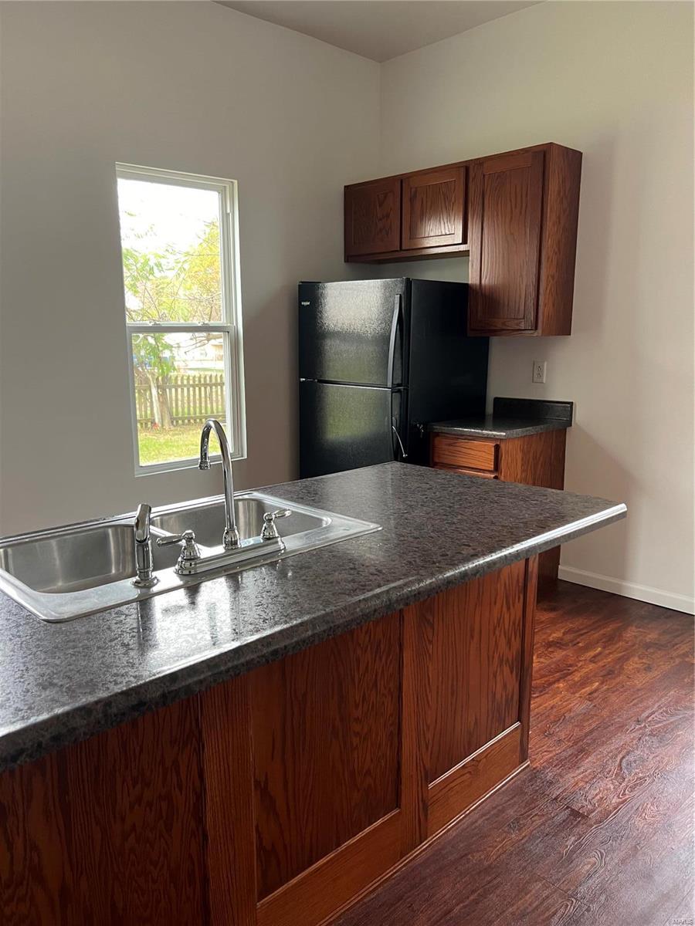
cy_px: 463
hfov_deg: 53.1
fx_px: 696
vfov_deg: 67.3
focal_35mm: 26
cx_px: 348
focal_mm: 5.7
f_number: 1.5
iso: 125
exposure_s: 1/60
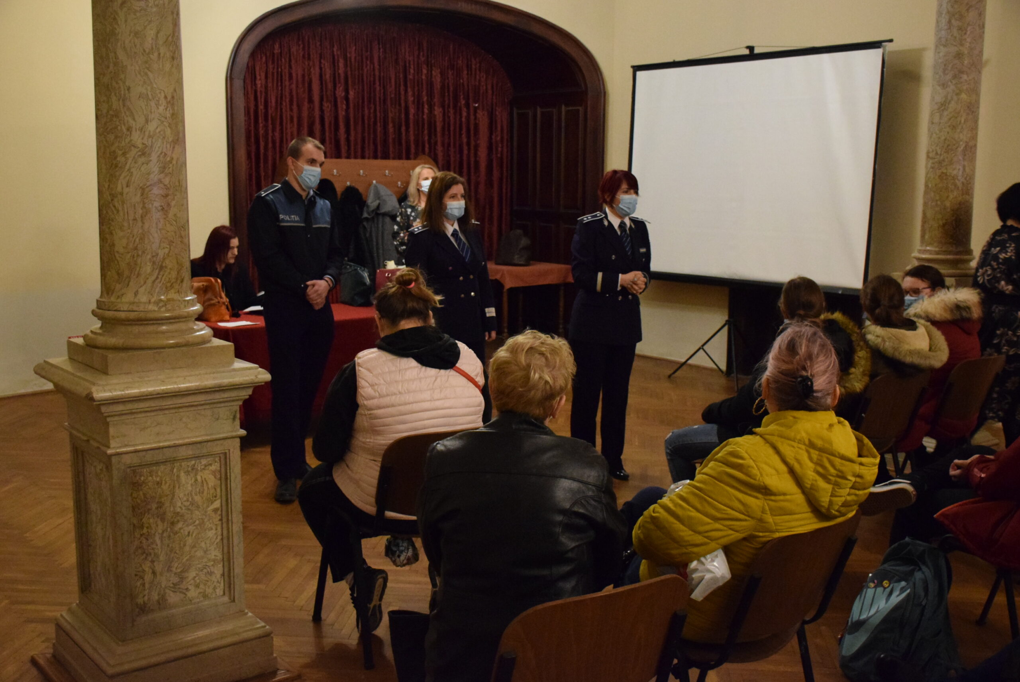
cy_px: 341
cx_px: 510
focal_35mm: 39
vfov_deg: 34.3
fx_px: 1106
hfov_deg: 49.5
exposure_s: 1/60
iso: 6400
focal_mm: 26
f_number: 3.8
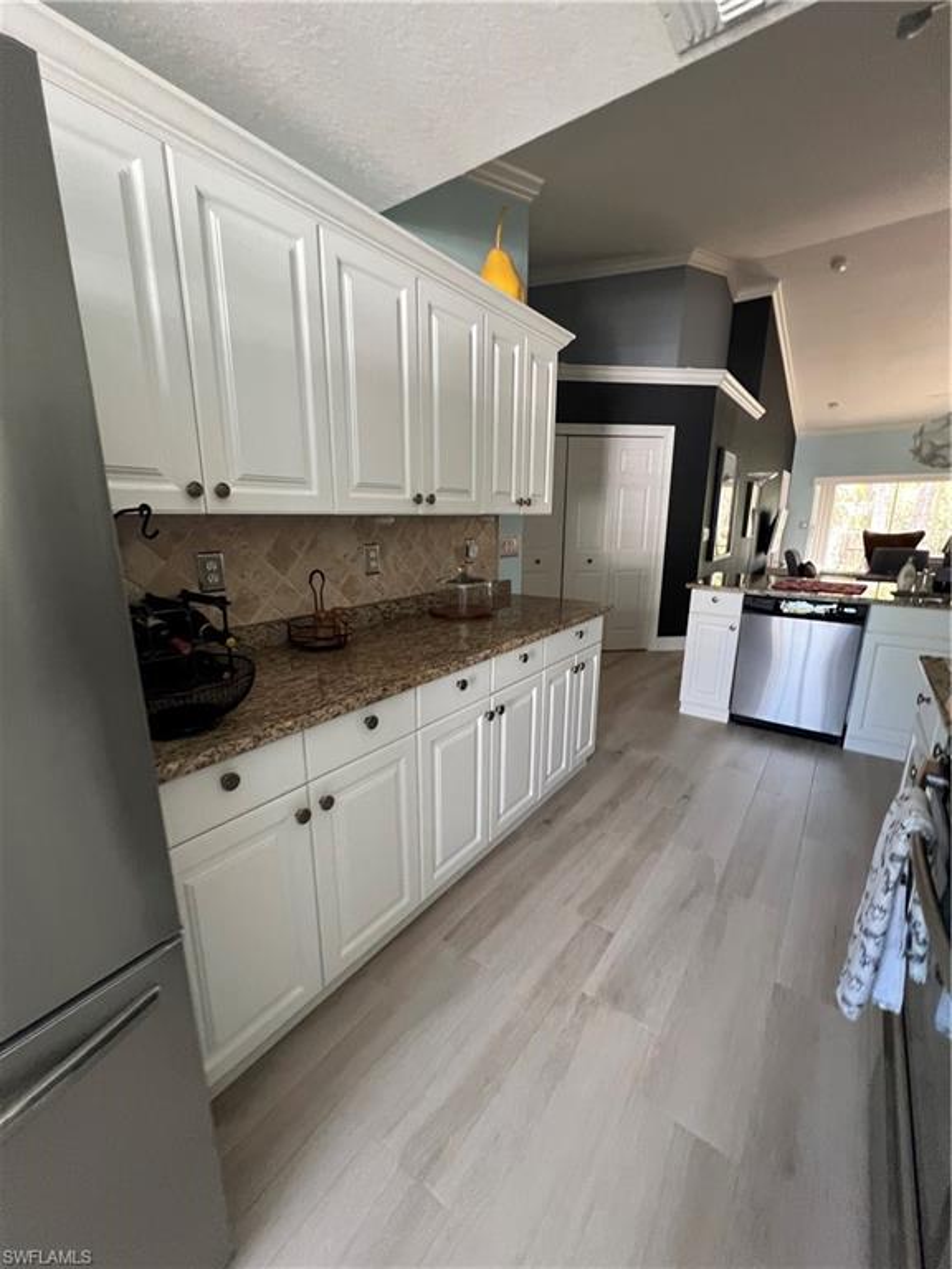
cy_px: 634
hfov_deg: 89.9
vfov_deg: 106.2
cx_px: 476
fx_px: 477
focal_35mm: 13
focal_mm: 1.57
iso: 320
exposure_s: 1/60
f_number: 1.8
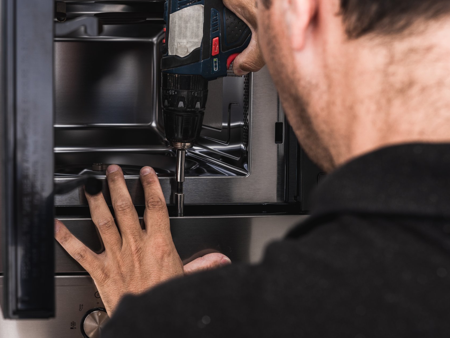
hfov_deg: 33.5
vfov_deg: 25.4
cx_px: 224
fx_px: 748
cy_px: 170
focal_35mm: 58
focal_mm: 35
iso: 100
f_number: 5.6
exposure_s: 1/1000
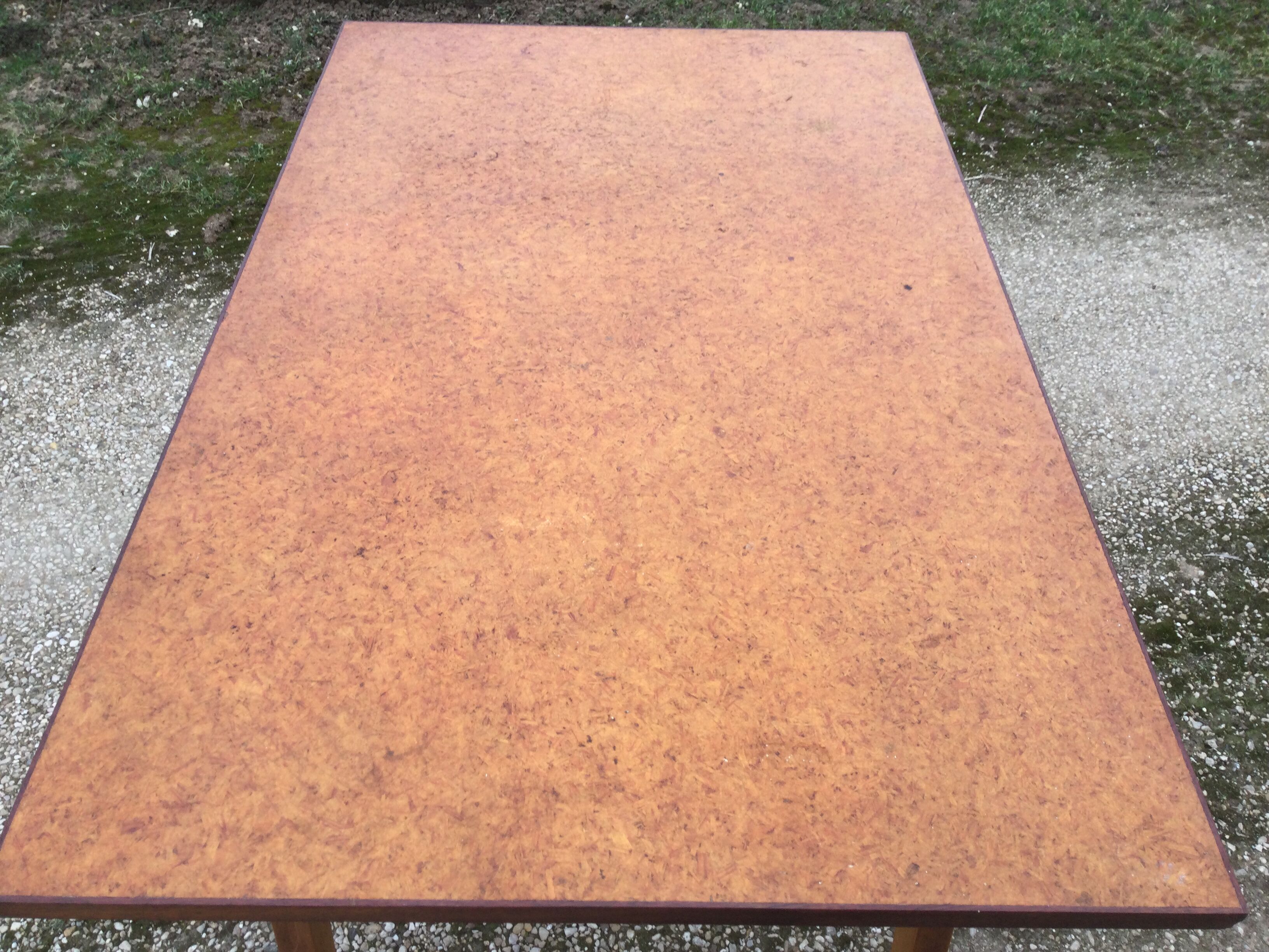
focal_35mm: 31
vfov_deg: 45.4
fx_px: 1136
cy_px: 476
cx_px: 634
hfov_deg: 58.4
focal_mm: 3.3
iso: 25
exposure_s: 1/128
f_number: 2.4
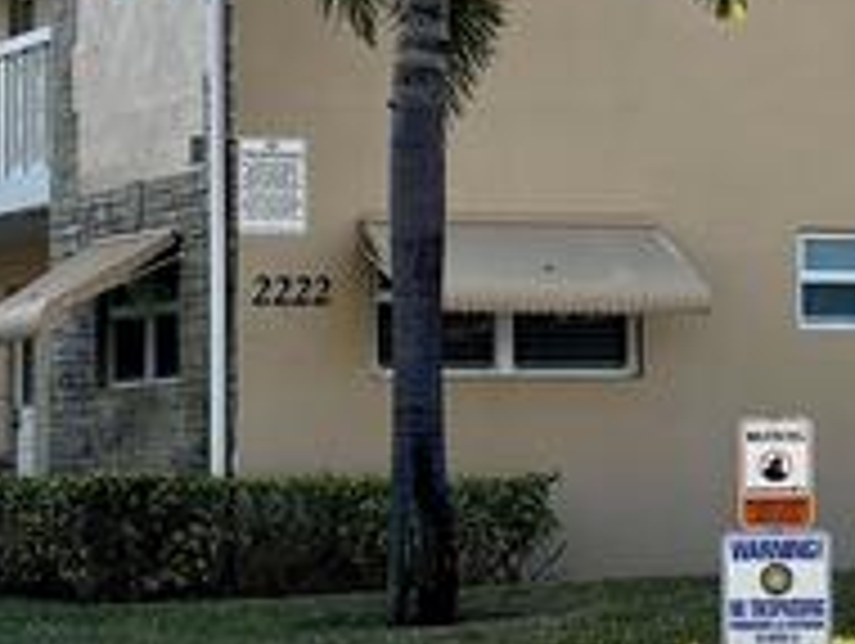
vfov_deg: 9.2
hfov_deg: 12.0
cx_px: 855
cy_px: 176
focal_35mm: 162
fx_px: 4006
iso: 32
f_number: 2.8
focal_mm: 9
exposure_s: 1/598
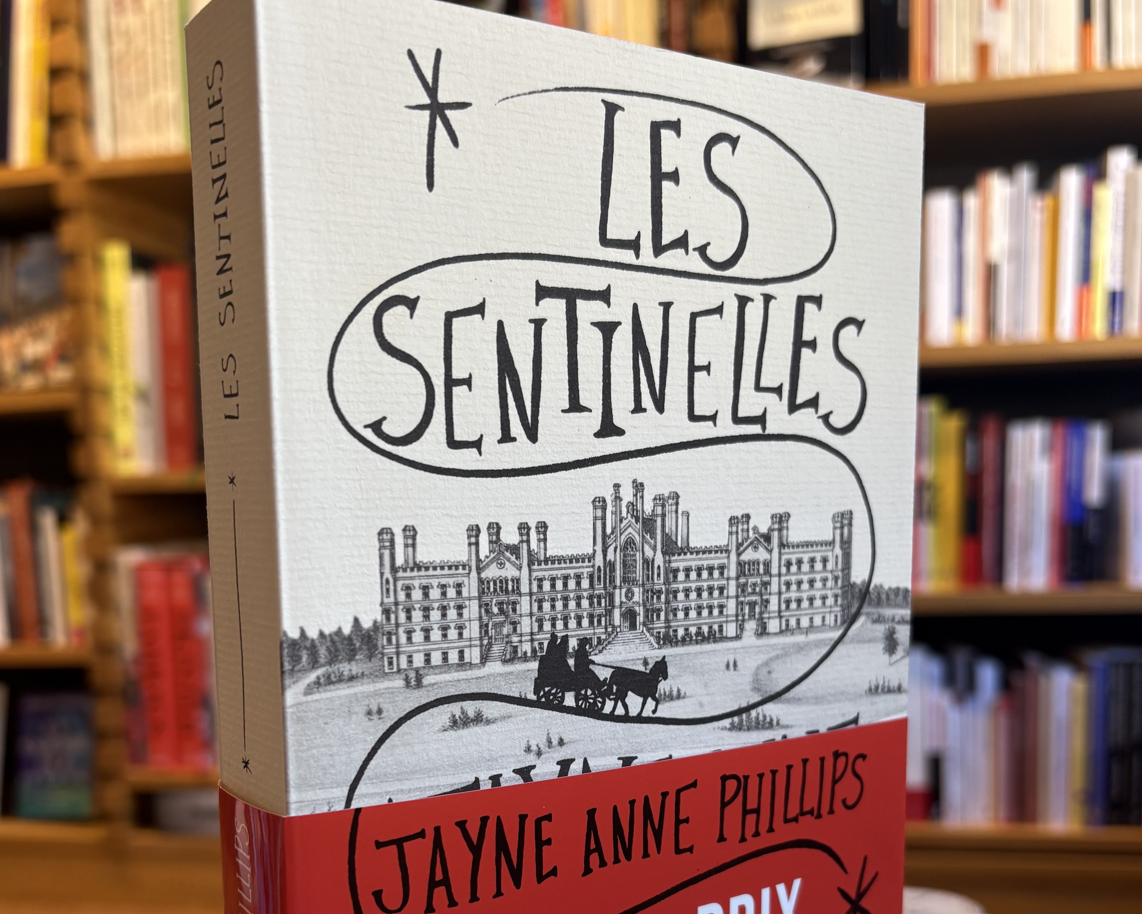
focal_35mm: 36
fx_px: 1217
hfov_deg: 50.3
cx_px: 549
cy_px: 632
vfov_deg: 40.5
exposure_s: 1/122
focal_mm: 5.96
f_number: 1.6
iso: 80
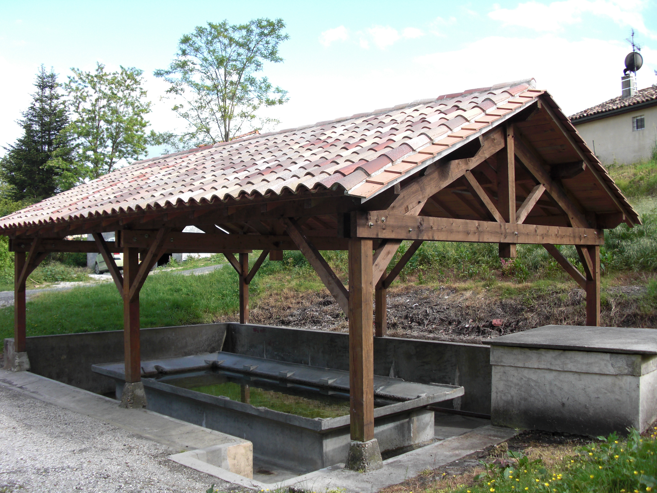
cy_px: 246
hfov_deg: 51.4
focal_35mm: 36
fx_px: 683
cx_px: 328
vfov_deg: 39.7
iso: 50
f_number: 2.8
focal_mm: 6.3
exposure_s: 1/320
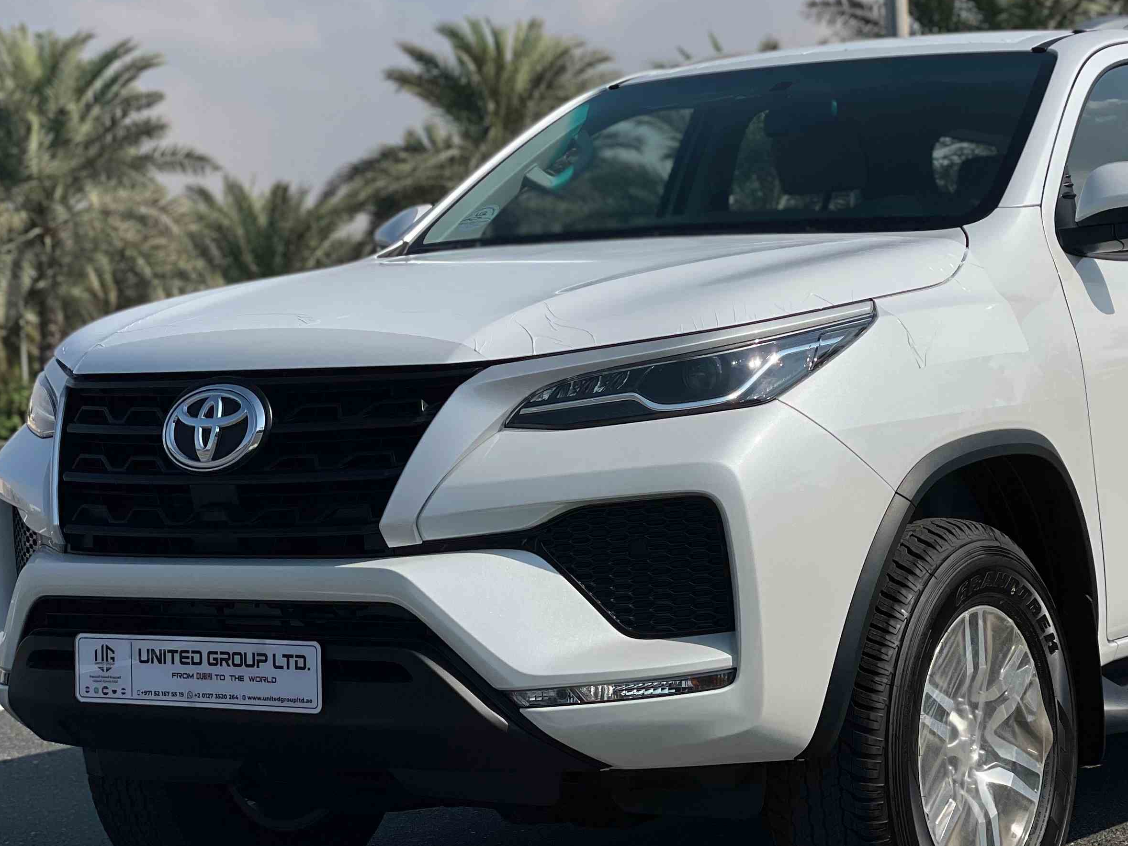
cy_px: 267
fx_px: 2900
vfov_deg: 16.6
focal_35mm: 89
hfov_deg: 21.9
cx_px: 762
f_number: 2
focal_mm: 6
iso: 32
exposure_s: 1/5988
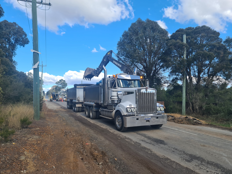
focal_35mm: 25
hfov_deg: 69.4
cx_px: 116
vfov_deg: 54.9
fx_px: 168
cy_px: 87
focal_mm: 7
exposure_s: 1/526
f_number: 1.8
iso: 50
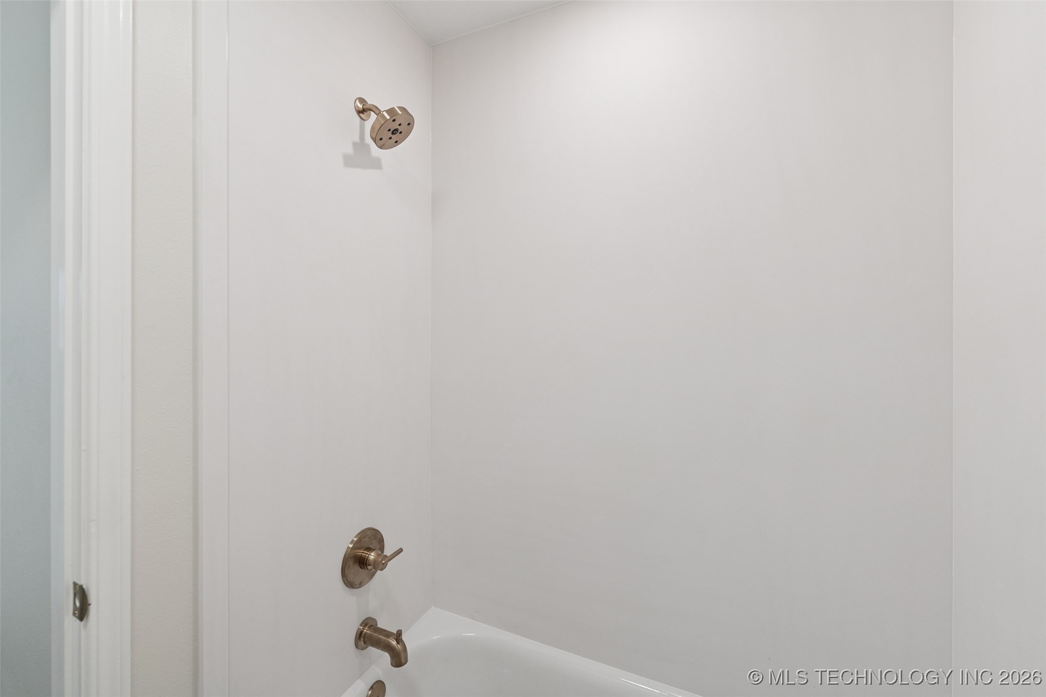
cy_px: 348
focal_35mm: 14
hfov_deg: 104.3
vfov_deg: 81.2
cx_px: 523
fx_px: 407
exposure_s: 1/400
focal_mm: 14
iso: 400
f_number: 2.8
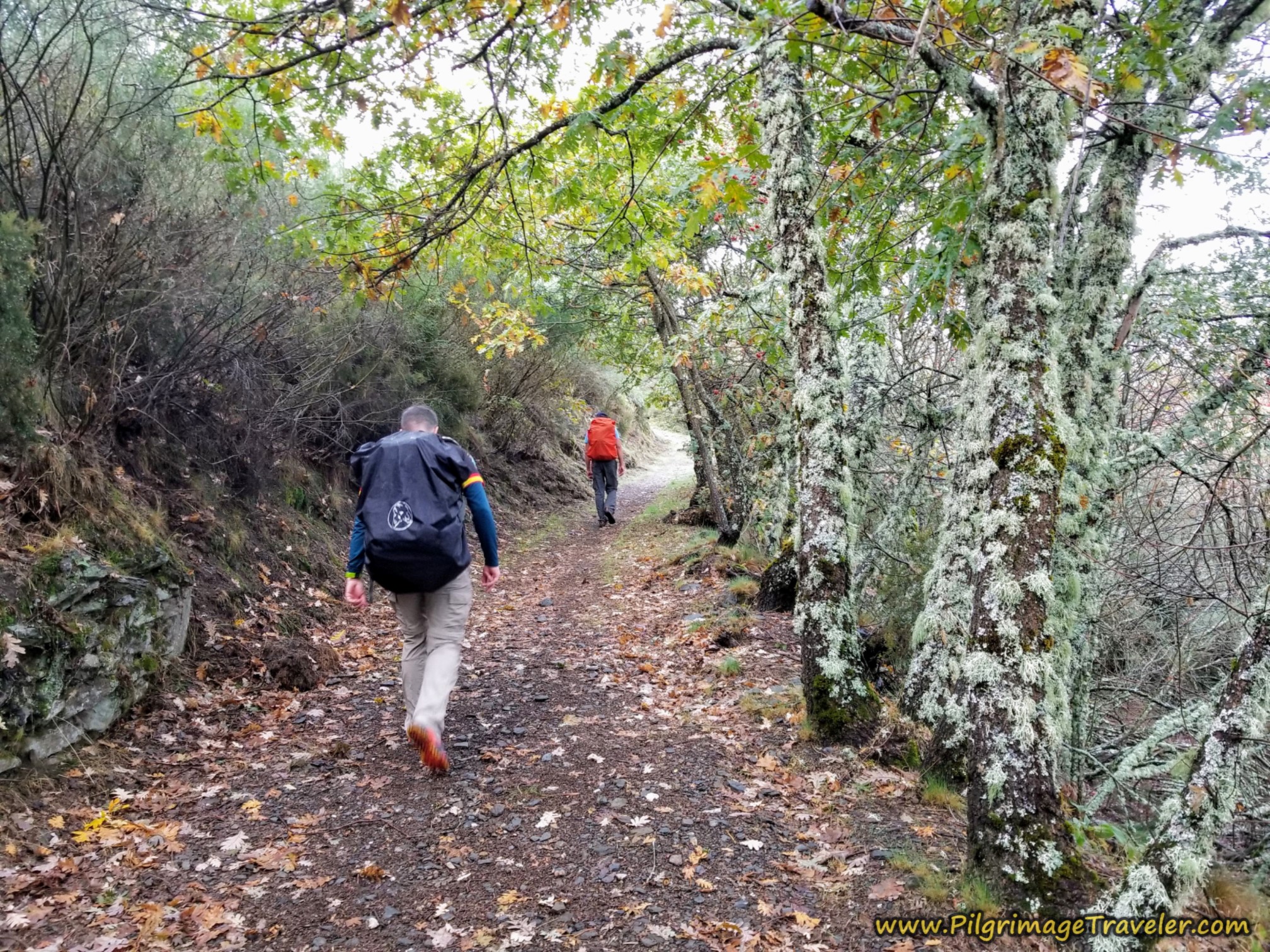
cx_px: 635
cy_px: 476
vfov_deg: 53.1
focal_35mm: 26
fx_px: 954
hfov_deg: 67.3
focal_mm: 4.3
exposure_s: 1/40
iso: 160
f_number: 1.7
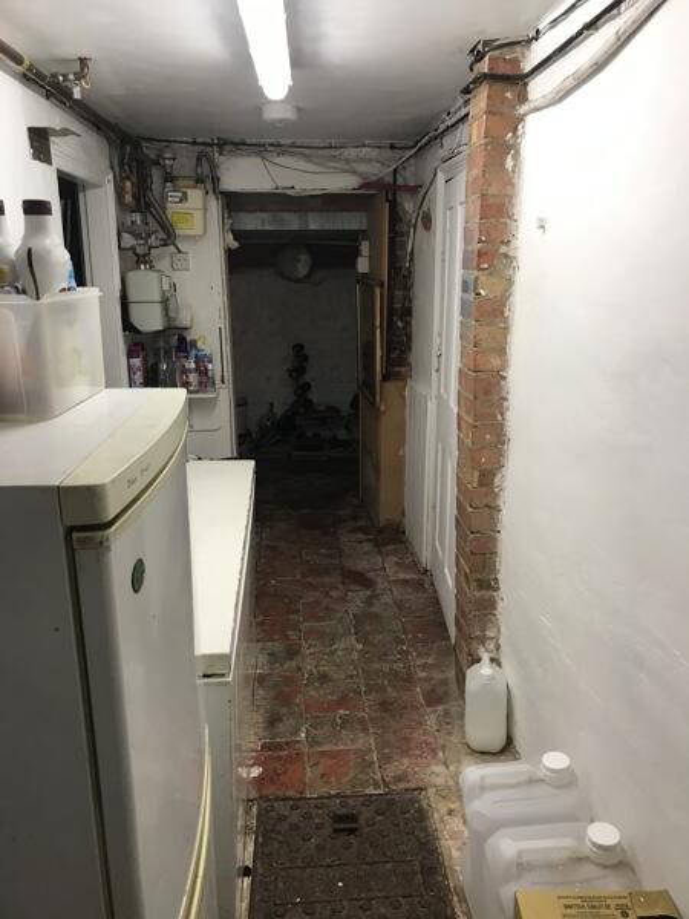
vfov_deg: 63.4
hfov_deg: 49.7
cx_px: 344
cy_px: 460
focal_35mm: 28
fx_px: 743
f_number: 1.8
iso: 25
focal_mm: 3.99
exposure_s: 1/33
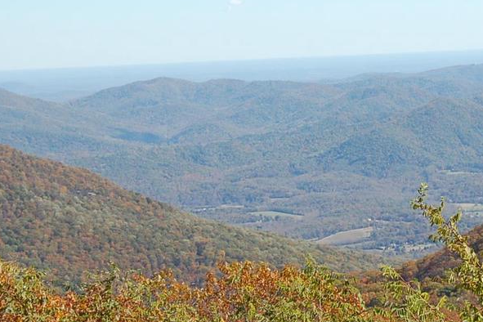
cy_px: 135
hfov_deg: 14.0
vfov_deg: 9.4
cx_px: 402
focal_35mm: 146
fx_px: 1959
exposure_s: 1/250
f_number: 9
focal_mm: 40
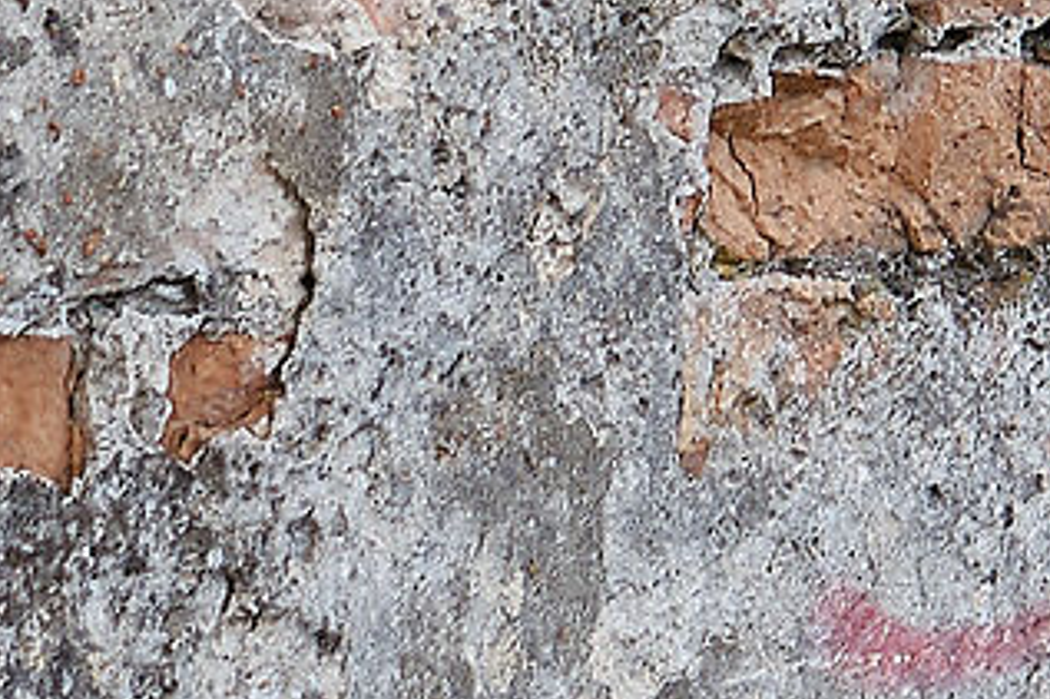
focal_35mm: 470
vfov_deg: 2.9
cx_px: 782
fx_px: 13701
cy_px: -381
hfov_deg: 4.4
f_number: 4.5
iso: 160
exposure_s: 1/70
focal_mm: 41.1
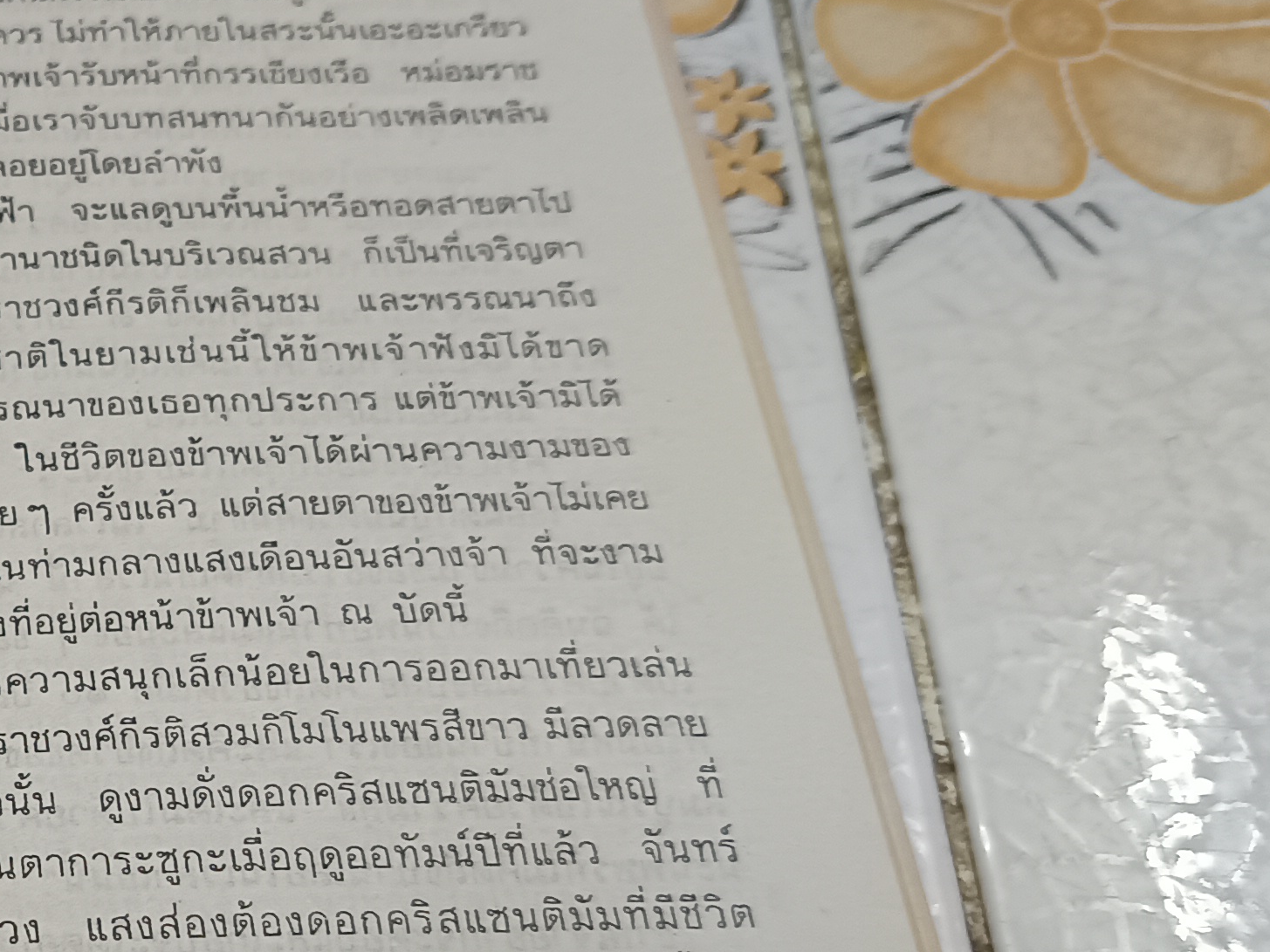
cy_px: 669
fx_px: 2421
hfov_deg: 26.1
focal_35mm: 66
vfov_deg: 22.1
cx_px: -273
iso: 851
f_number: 1.7
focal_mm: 5.31
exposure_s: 1/33.3
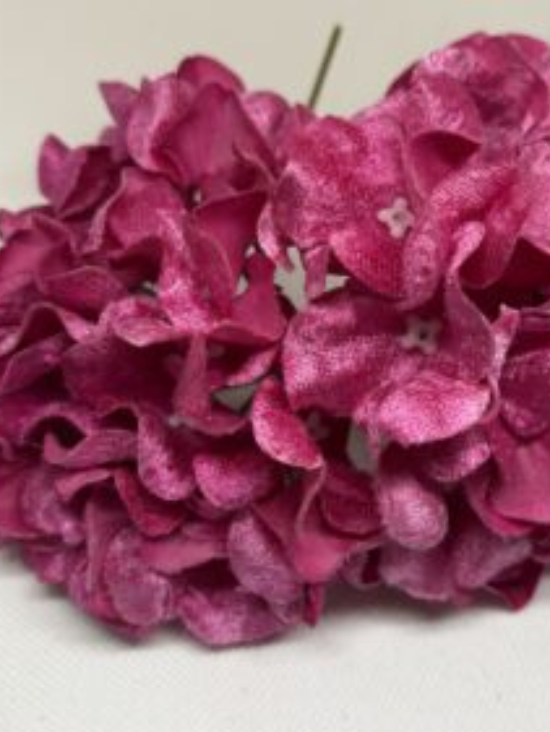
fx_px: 783
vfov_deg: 50.0
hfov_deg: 38.6
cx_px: 310
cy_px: 313
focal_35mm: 37
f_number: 1.6
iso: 32
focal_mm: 5.96
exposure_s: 1/121
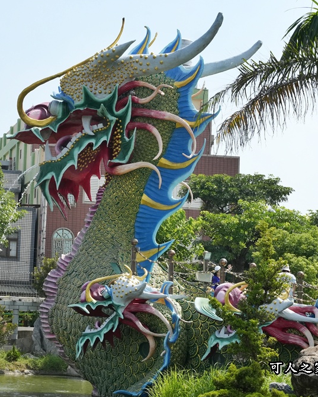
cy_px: 196
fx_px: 1247
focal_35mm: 106
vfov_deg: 18.1
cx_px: 72
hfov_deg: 14.5
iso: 1600
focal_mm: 49.9
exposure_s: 1/2500
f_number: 9
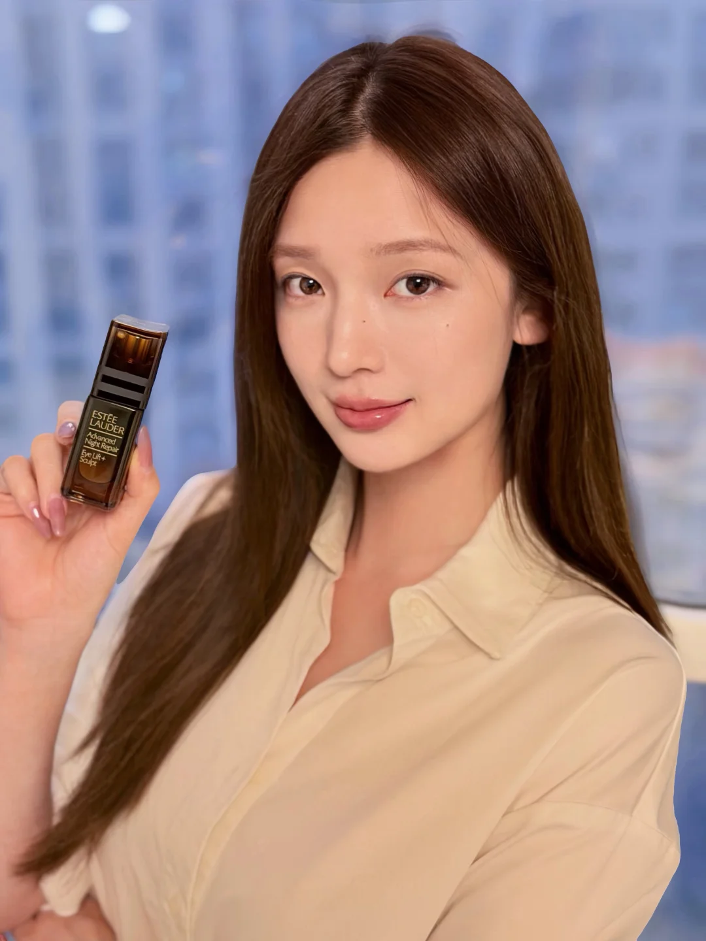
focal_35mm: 48
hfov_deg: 30.3
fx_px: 1305
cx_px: 353
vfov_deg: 39.7
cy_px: 470
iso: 100
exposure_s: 1/50
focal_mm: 6.76
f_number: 1.78
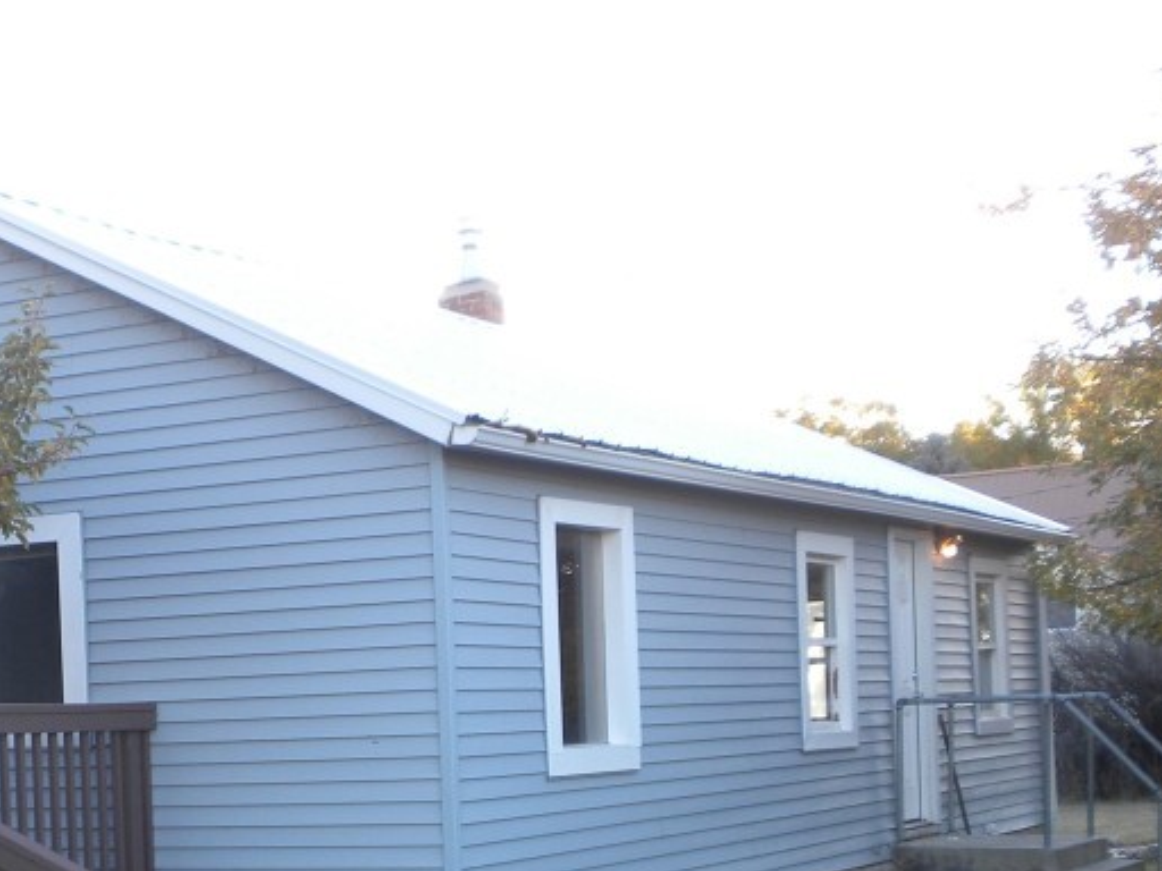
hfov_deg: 26.0
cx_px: 288
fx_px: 2484
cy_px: 807
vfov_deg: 19.5
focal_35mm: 74
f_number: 3.5
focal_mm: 6.6
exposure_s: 1/60
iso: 68
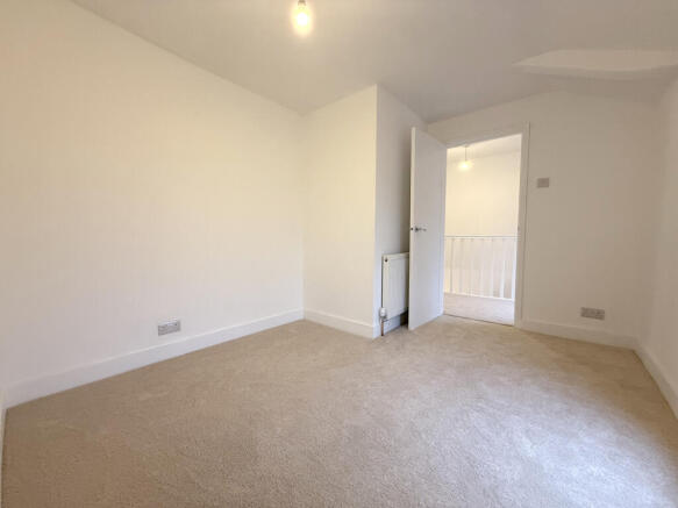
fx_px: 274
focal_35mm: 14
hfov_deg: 102.1
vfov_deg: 85.7
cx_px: 339
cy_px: 254
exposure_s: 1/99
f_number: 2.2
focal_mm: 2.22
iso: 320
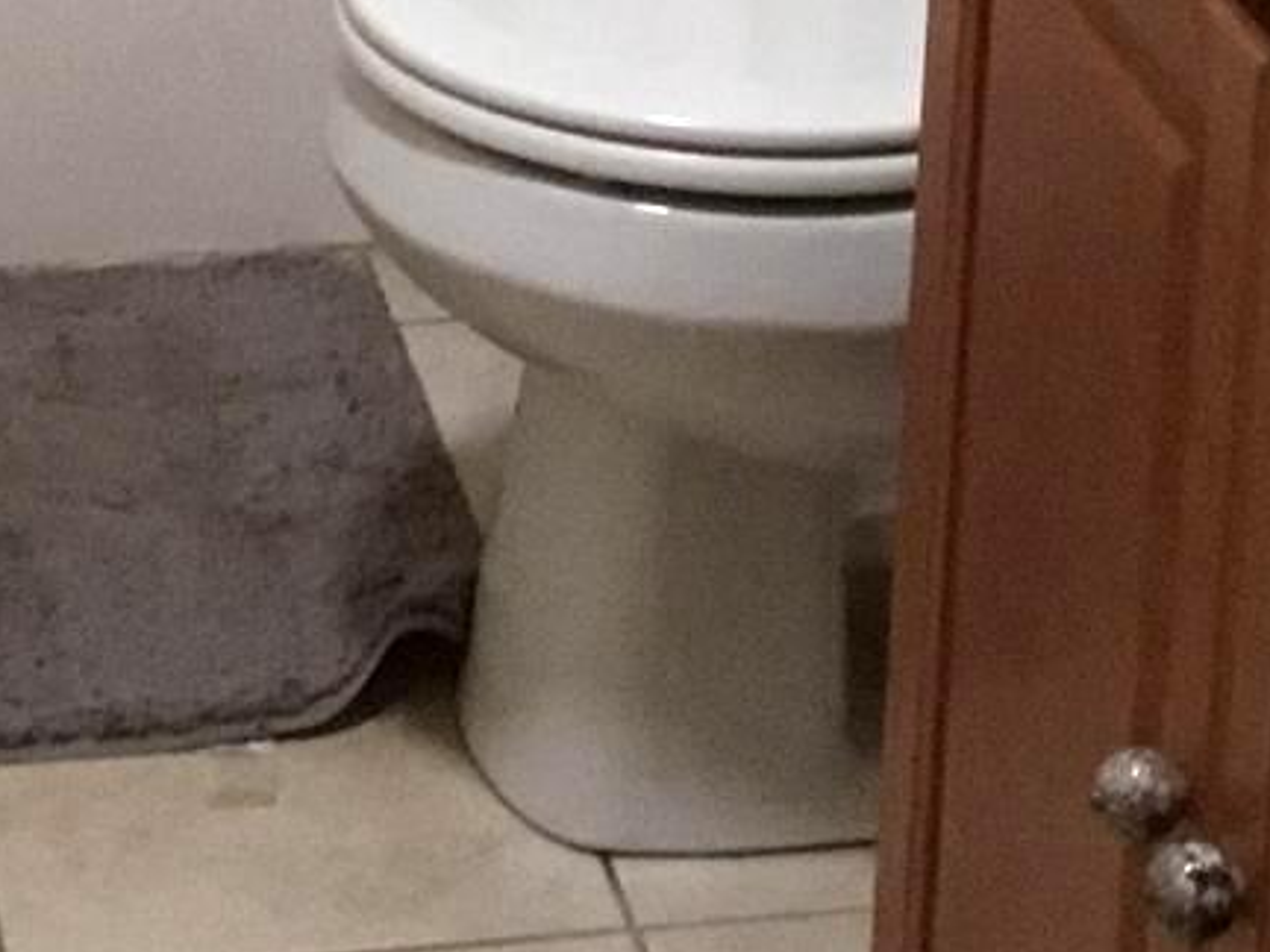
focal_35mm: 147
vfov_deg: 9.5
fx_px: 5393
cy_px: -896
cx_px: 503
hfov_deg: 13.4
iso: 160
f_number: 2.4
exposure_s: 1/30
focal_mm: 3.3
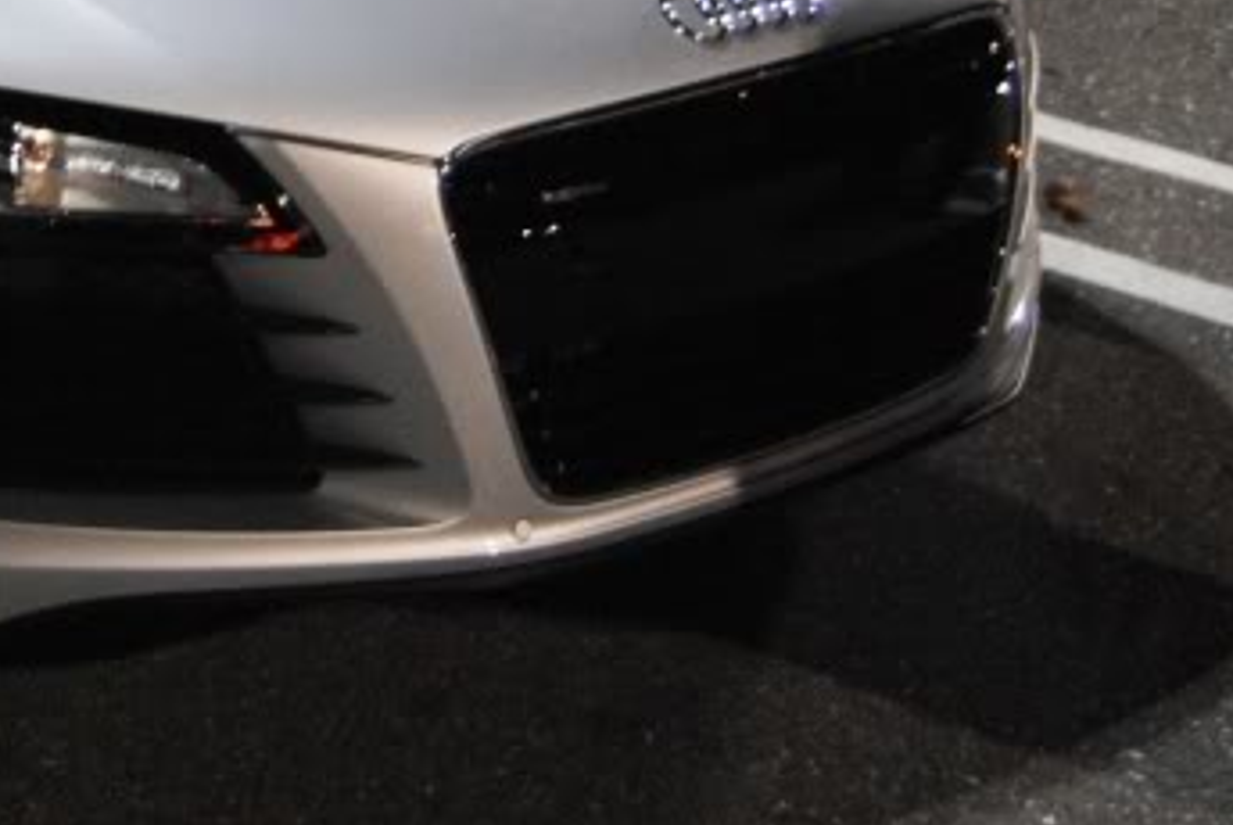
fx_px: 3976
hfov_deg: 16.8
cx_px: -278
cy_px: -206
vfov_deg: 11.6
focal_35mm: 116
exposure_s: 1/13
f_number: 4
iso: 800
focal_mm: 26
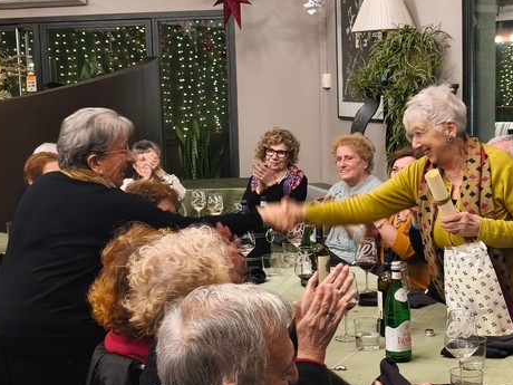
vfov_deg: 22.9
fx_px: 948
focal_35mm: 64
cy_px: 194
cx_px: 291
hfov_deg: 30.2
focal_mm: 6.18
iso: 1250
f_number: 1.65
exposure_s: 1/33.3
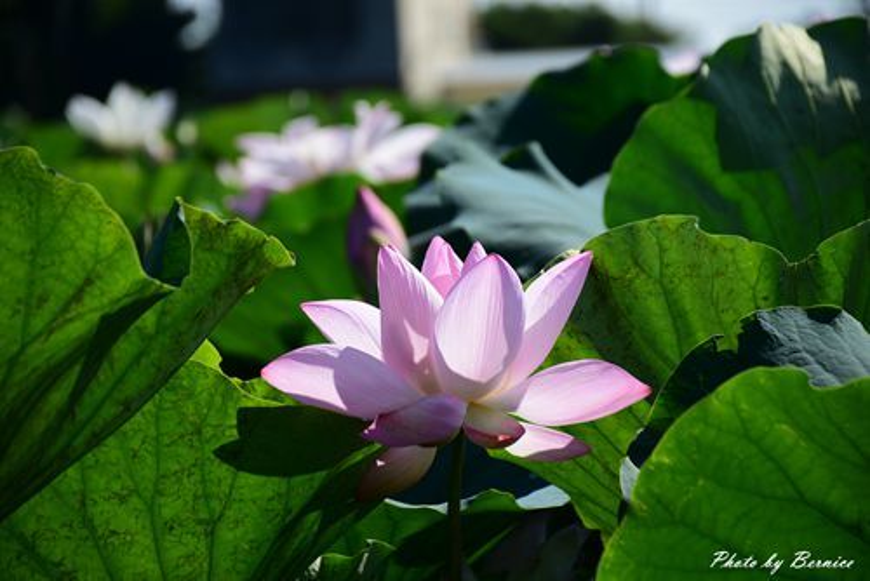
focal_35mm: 210
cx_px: 435
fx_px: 5078
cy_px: 290
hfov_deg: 9.8
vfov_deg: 6.6
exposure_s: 1/640
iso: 100
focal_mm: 140
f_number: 5.6
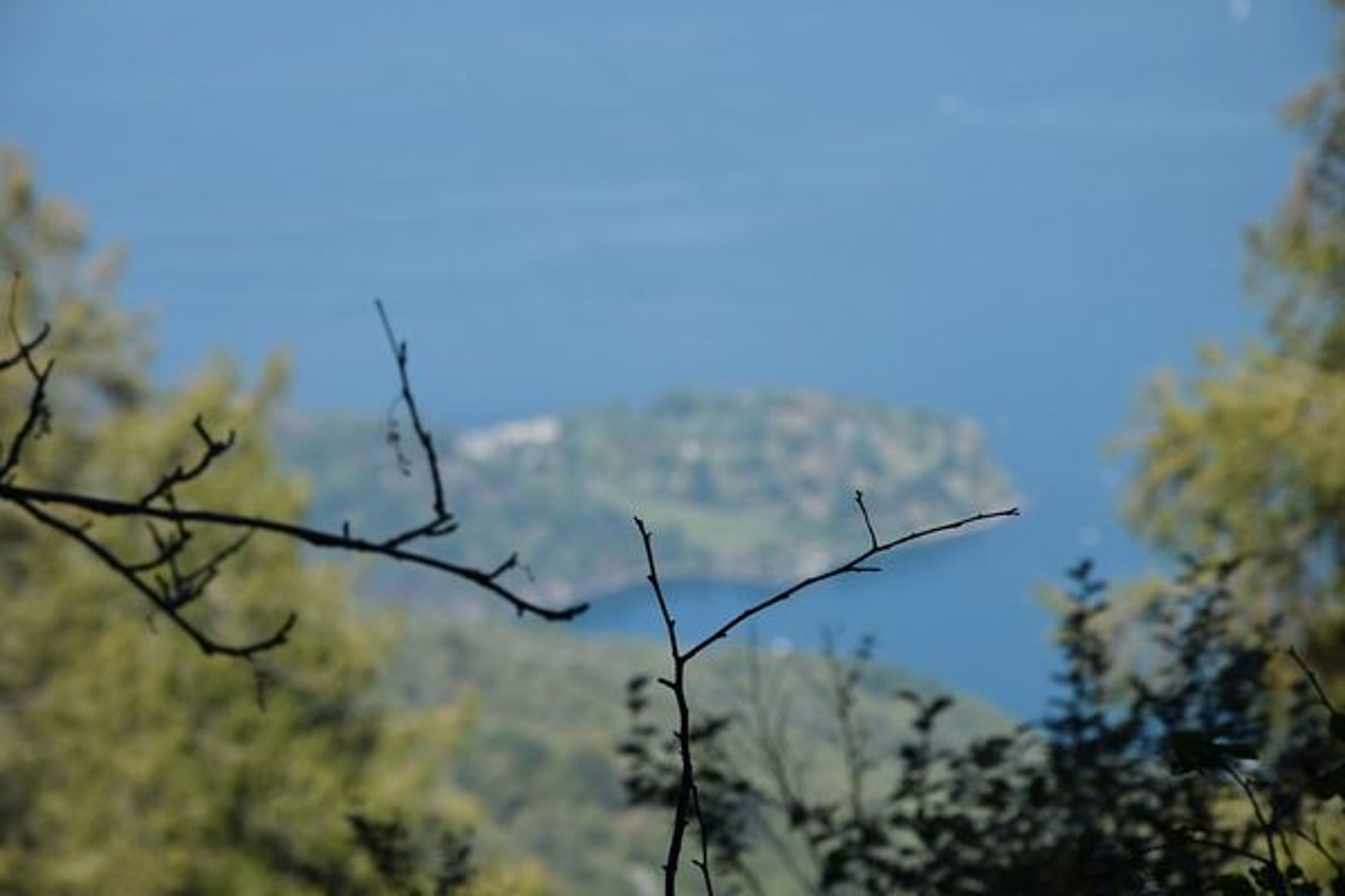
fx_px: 5884
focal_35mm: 158
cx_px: 672
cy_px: 448
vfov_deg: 8.7
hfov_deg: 13.0
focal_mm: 105
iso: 200
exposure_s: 1/320
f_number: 9
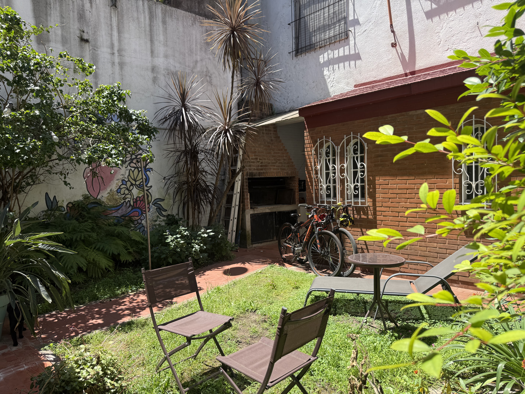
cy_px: 197
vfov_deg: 56.8
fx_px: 364
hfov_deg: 71.6
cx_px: 262
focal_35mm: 24
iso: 80
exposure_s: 1/1464
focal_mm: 6.76
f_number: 1.78
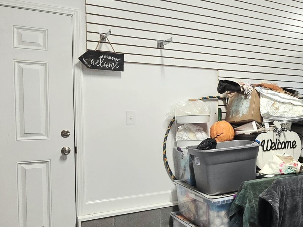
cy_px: 131
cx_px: 271
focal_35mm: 35
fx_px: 306
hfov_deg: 47.4
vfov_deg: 40.6
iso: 200
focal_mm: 2.2
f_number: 2.2
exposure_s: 1/60.2
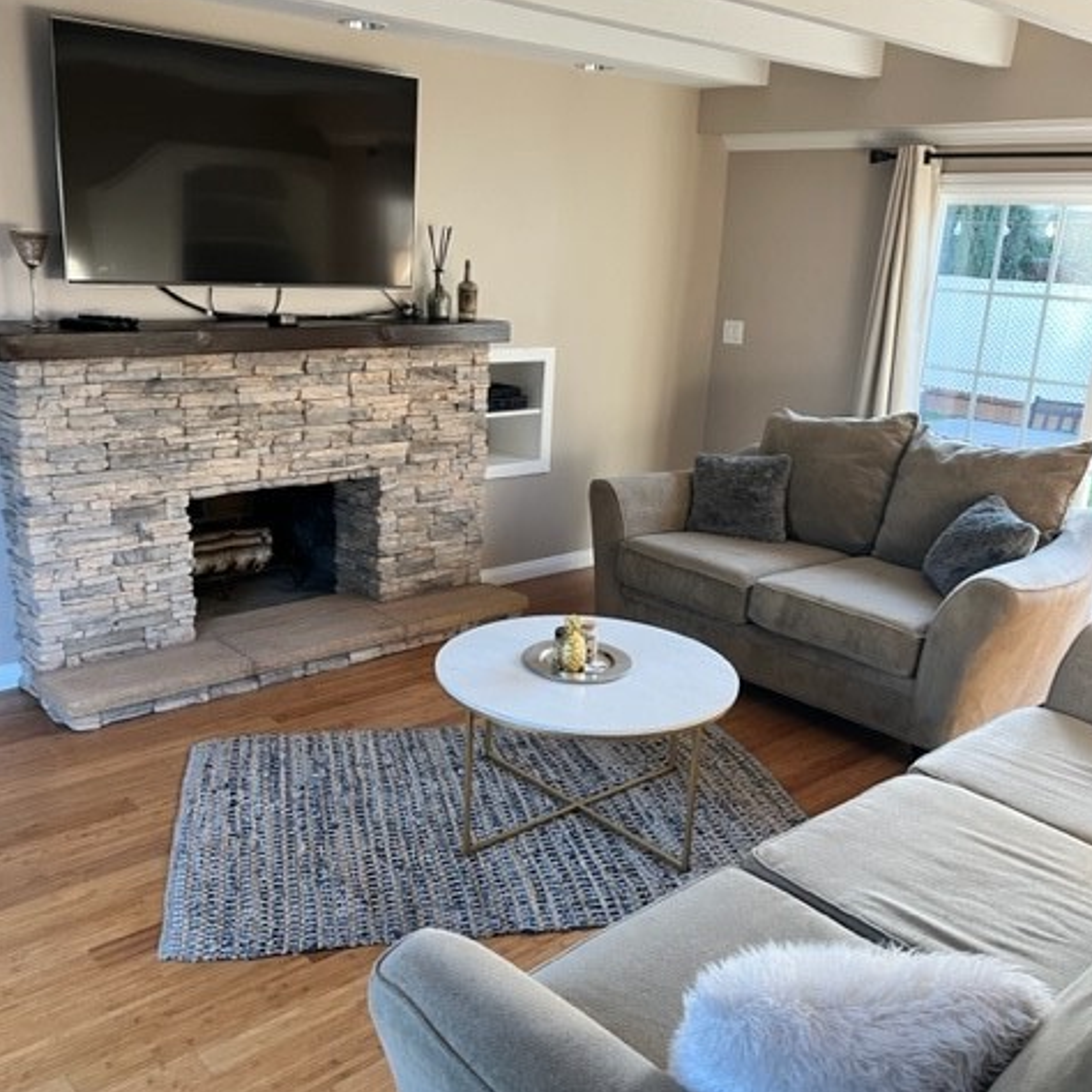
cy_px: 558
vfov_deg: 52.5
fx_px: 1106
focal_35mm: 31
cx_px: 551
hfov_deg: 52.5
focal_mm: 5.1
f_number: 1.6
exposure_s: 1/60
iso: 80
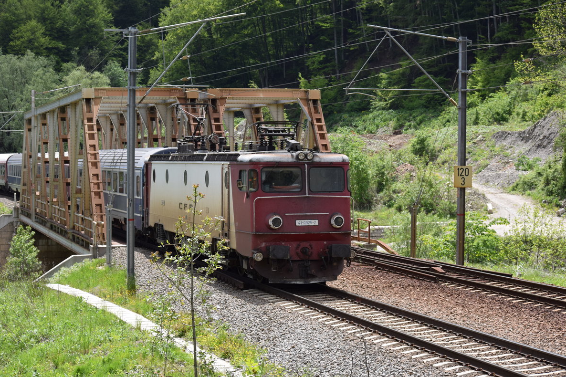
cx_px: 283
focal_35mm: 84
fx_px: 1312
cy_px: 188
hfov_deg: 24.3
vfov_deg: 16.3
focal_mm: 55
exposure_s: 1/1250
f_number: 5
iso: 400
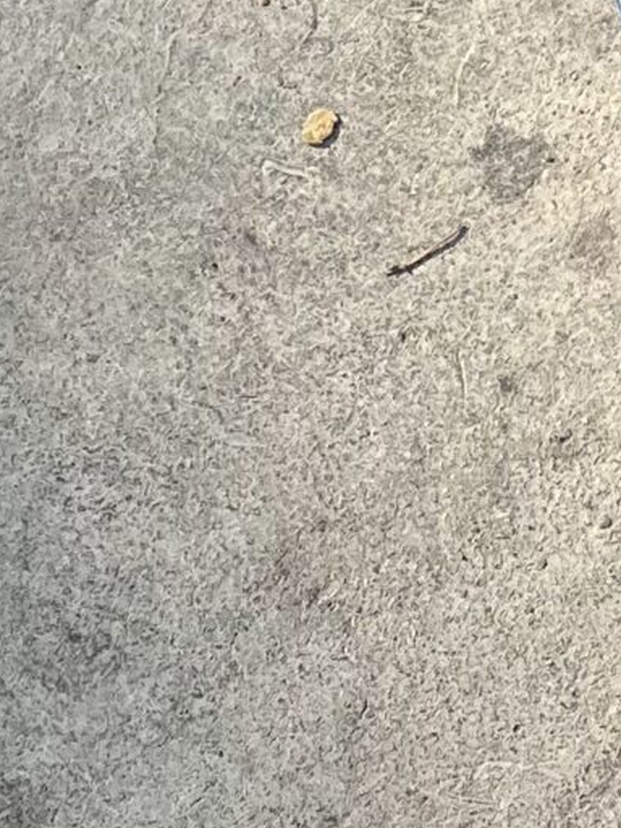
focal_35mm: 130
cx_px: 1286
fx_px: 3110
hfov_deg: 10.4
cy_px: -993
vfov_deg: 12.6
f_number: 1.6
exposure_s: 1/1129
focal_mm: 5.1
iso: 50
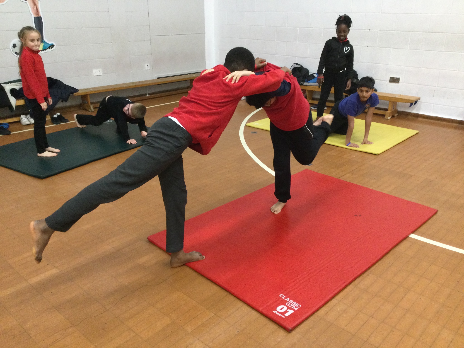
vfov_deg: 45.4
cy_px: 174
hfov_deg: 58.4
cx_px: 232
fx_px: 416
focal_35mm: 31
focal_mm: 3.3
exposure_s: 1/33
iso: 200
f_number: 2.4
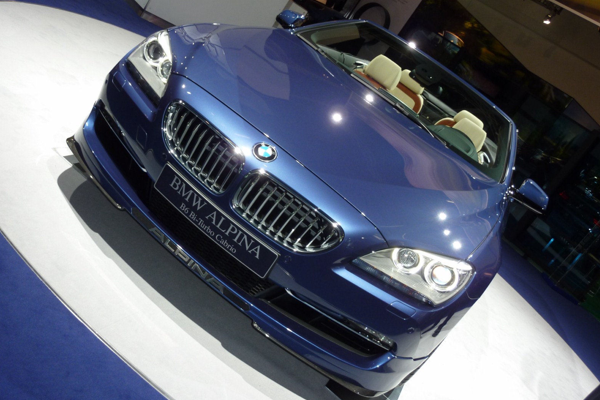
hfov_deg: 51.9
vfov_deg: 35.9
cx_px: 296
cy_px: 192
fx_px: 617
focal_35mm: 37
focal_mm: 5.7
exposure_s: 1/30
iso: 100
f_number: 3.5
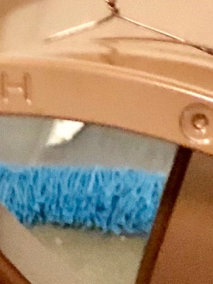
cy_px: 784
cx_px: 92
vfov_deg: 5.9
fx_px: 2617
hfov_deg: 4.7
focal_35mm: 319
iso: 1000
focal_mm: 6.6
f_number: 2.8
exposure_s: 1/30
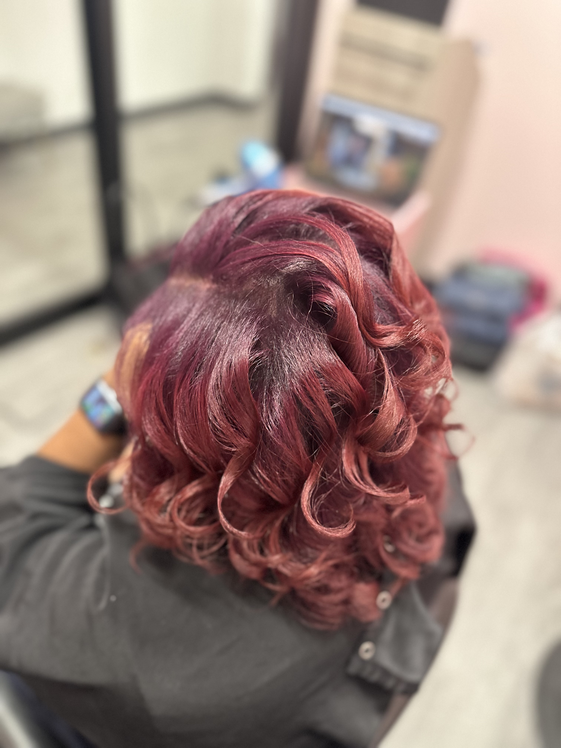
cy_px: 374
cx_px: 280
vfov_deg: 71.6
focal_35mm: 24
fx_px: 519
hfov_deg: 56.8
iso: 800
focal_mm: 6.86
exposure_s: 1/60
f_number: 1.78
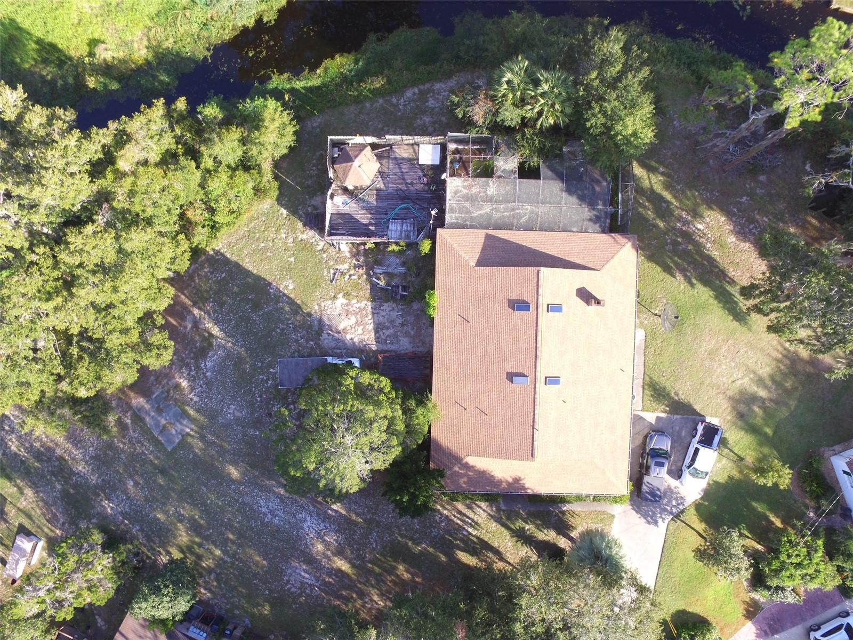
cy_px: 320
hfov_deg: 81.7
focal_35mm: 20
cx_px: 426
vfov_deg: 66.0
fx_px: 493
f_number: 2.8
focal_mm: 3.61
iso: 100
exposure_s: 1/212
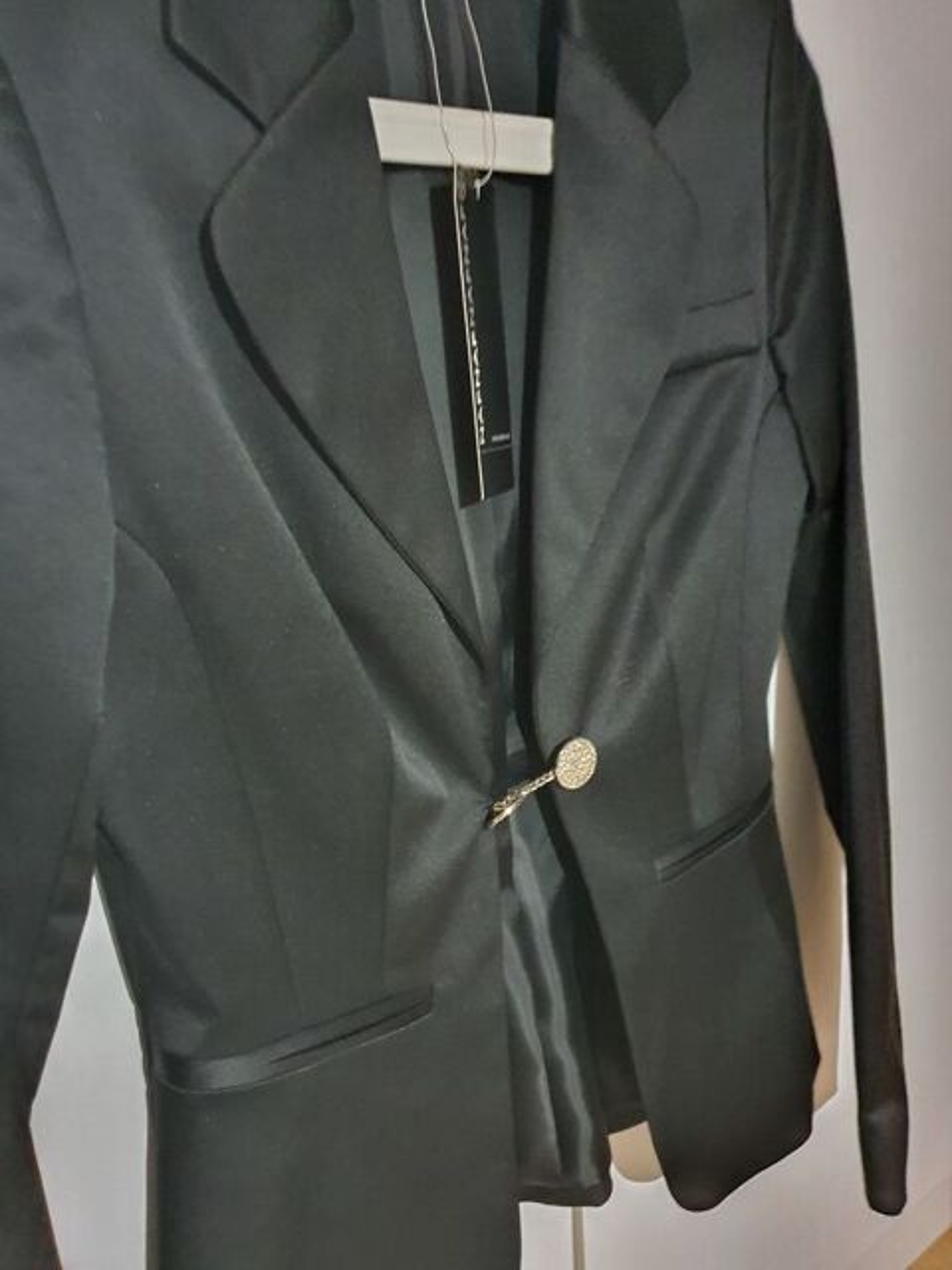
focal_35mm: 26
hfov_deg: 53.1
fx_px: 953
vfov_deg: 67.3
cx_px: 476
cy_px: 635
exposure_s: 1/9
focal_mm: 4.3
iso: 1250
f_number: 1.5
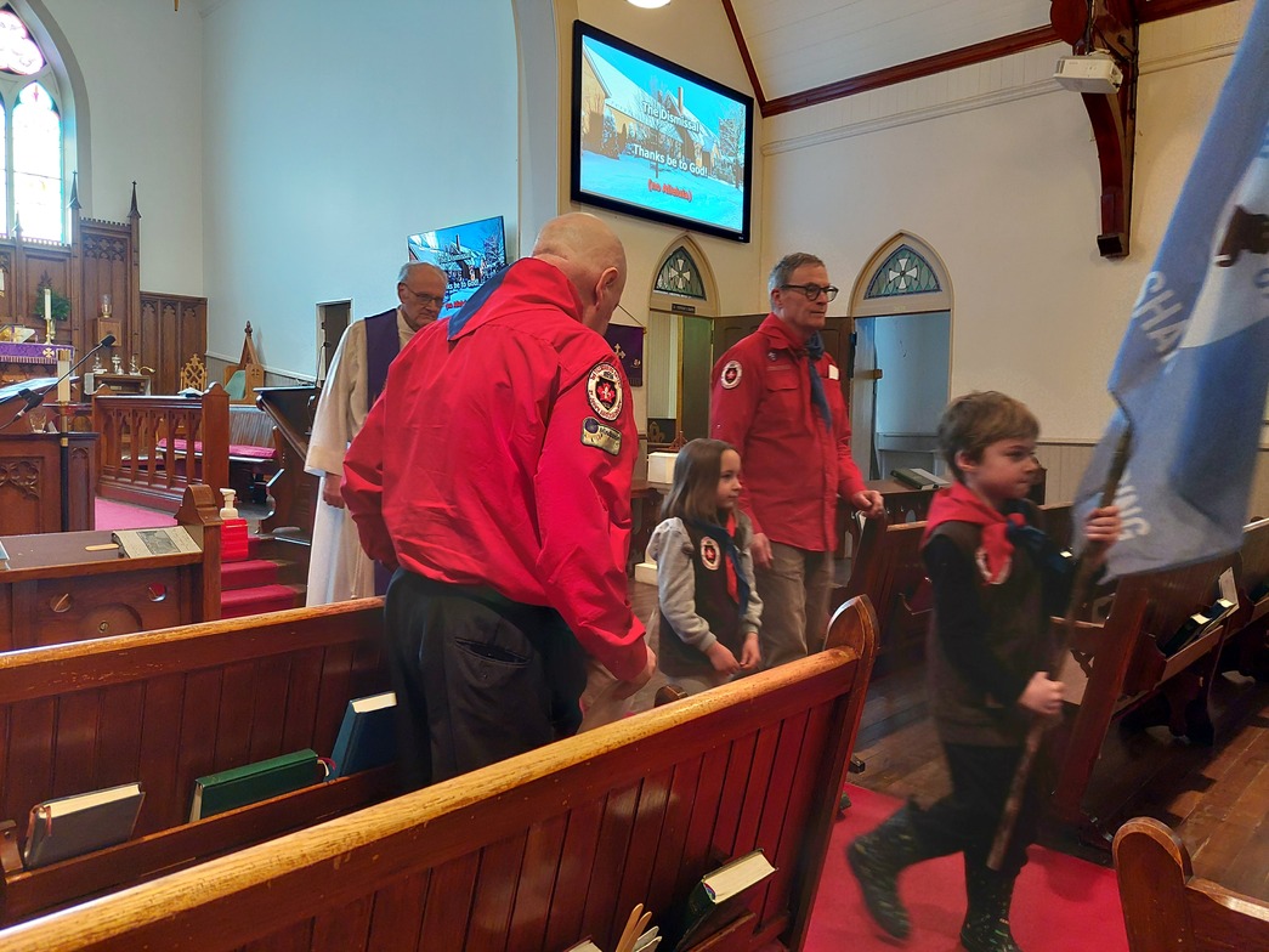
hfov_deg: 71.6
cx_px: 634
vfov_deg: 56.8
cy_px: 476
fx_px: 880
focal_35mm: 24
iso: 400
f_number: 1.8
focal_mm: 5.23
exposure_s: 1/40
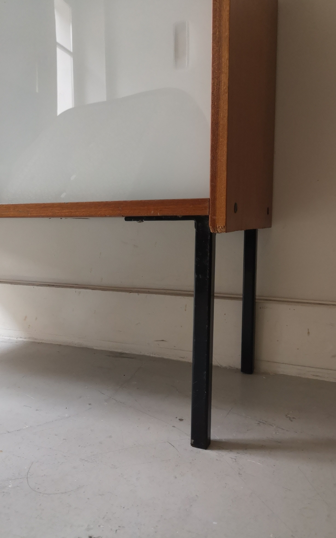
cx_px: 173
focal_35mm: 29
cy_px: 269
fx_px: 425
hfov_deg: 43.1
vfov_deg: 64.6
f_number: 1.8
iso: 320
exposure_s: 1/25
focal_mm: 3.95
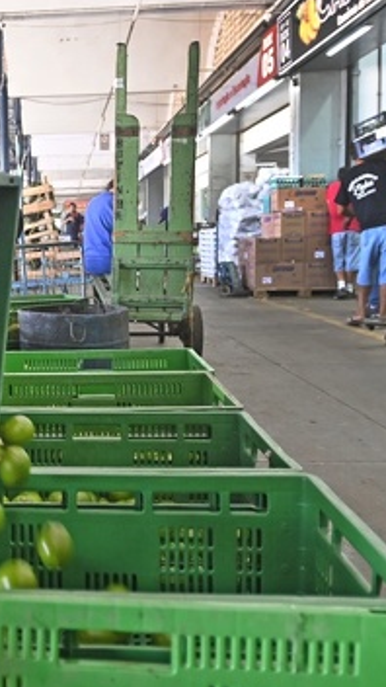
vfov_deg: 50.4
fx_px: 728
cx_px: -8
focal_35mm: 40
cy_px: 304
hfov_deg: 27.8
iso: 640
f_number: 2.8
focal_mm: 17
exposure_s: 1/125
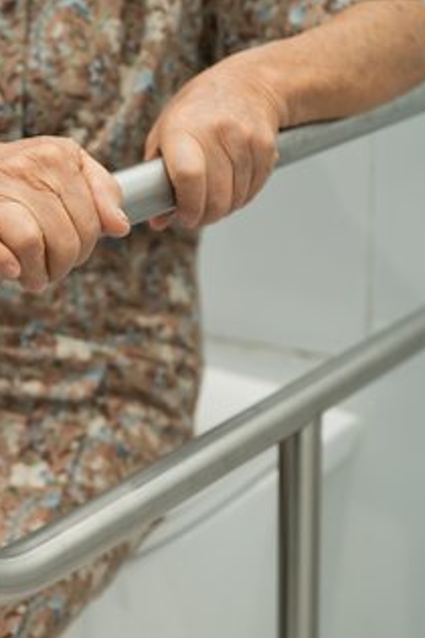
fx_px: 1417
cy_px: 338
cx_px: 46
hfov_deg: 16.8
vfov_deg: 25.4
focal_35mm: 80
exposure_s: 1/125
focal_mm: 50
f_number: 4
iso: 400
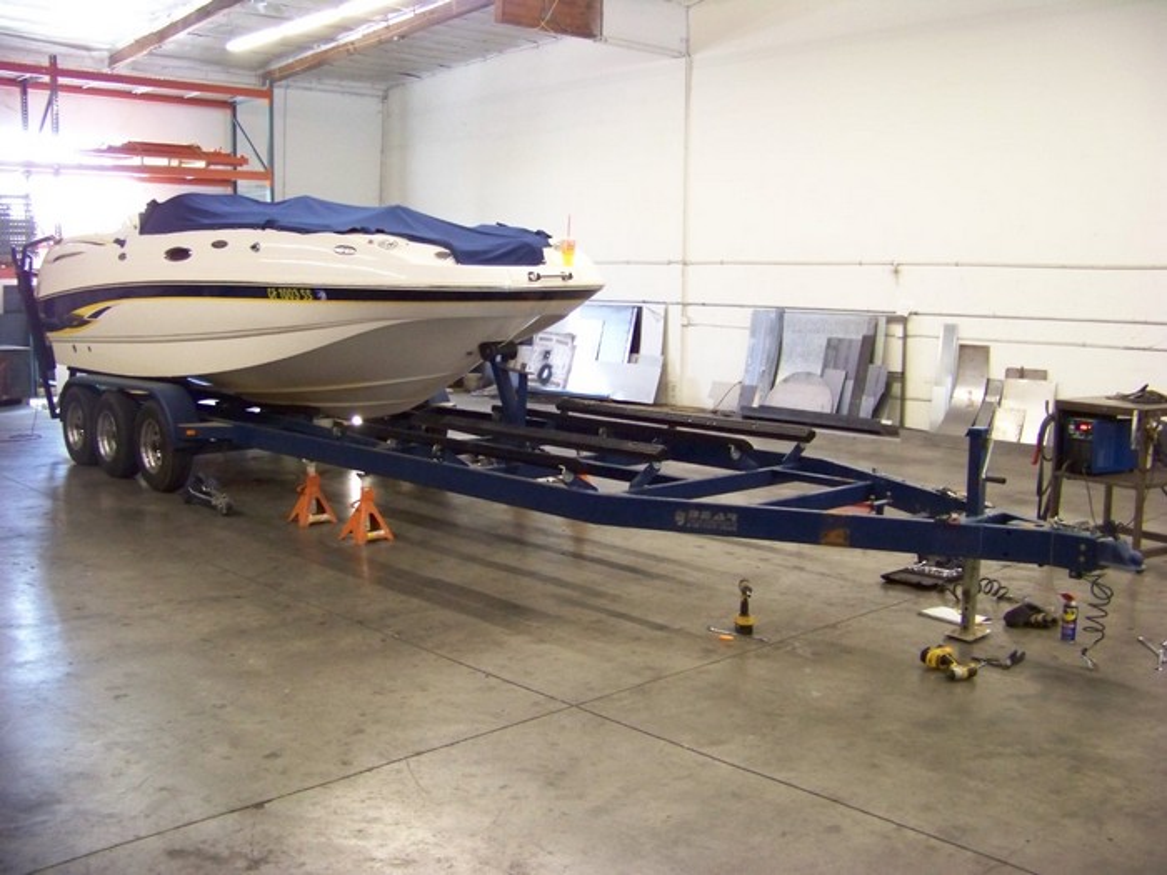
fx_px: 1214
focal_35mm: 36
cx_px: 584
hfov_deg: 51.4
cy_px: 438
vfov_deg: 39.7
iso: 400
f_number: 2.8
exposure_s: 1/25
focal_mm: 5.85
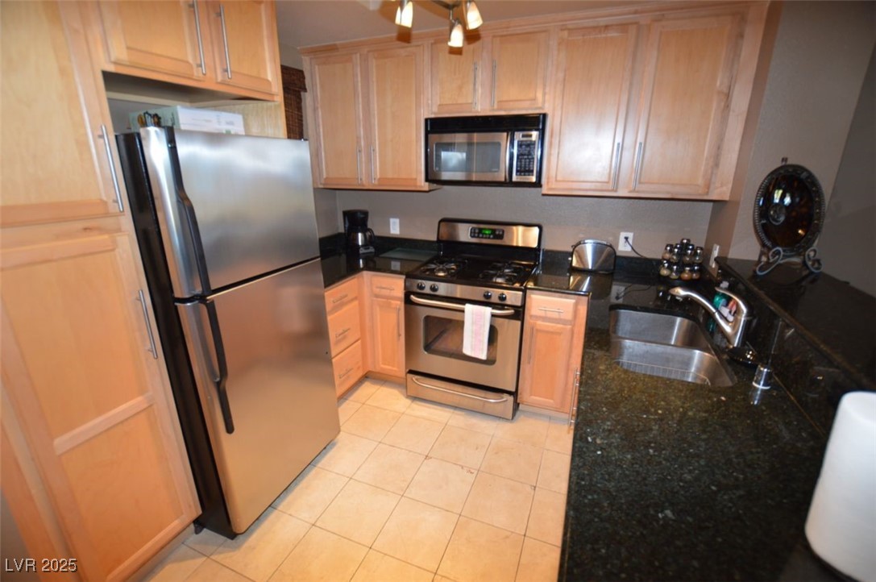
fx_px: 365
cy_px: 291
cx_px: 438
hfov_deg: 100.5
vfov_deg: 77.2
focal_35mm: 15
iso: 400
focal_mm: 10
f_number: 4
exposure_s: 1/60
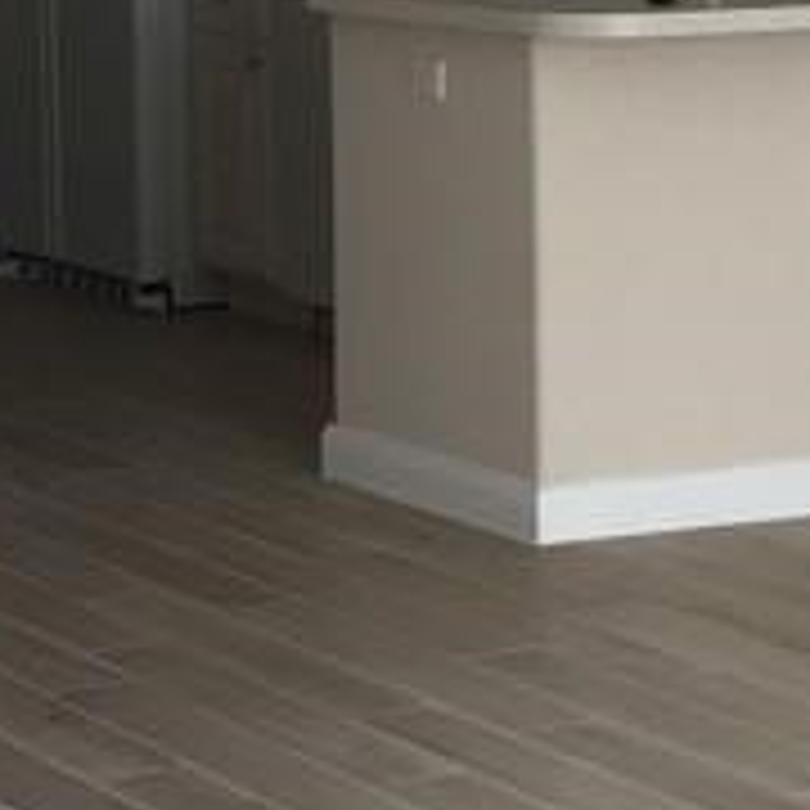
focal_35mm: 156
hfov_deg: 11.2
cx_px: 302
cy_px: 216
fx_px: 4130
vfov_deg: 11.2
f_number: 2.4
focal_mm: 3.3
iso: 40
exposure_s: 1/30
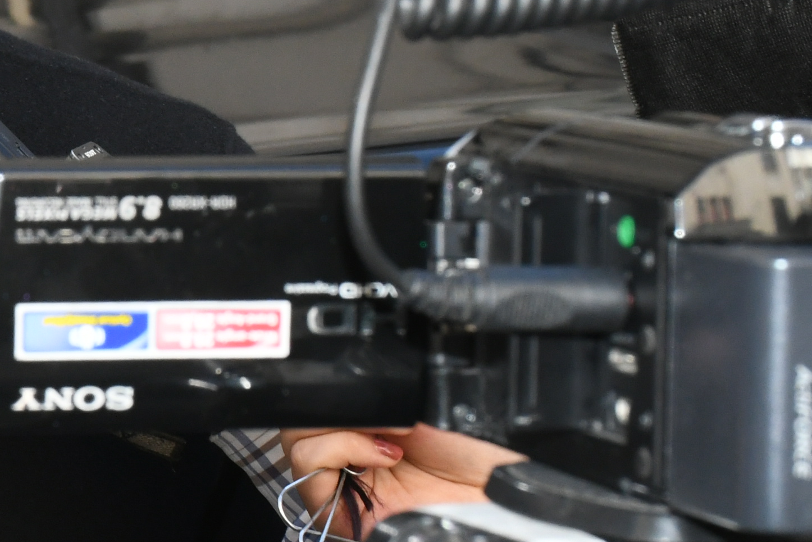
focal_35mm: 208
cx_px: -341
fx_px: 4691
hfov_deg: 9.7
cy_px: 118
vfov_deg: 6.6
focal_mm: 48
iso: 1600
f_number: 14
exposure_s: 1/250
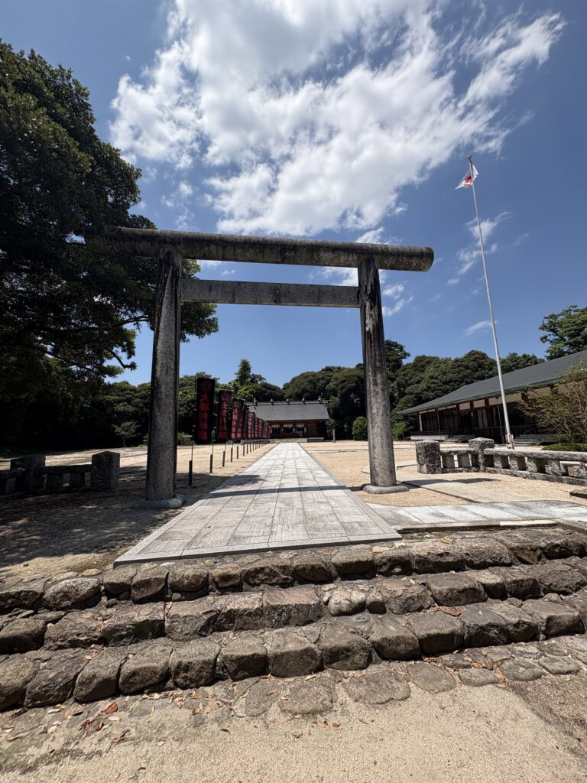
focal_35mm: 14
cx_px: 294
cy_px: 392
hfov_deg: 85.7
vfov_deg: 102.1
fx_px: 317
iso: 40
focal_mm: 2.22
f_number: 2.2
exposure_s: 1/2494
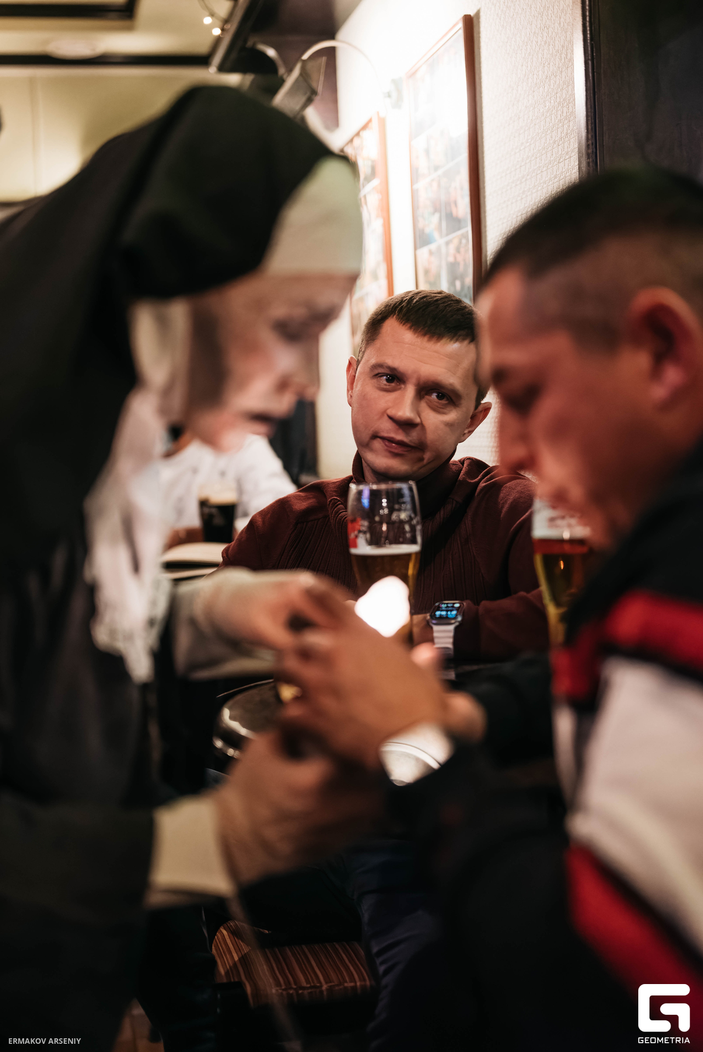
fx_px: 1463
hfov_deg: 27.0
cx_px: 352
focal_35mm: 50
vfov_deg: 39.6
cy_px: 526
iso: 5000
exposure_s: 1/200
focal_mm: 50
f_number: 2
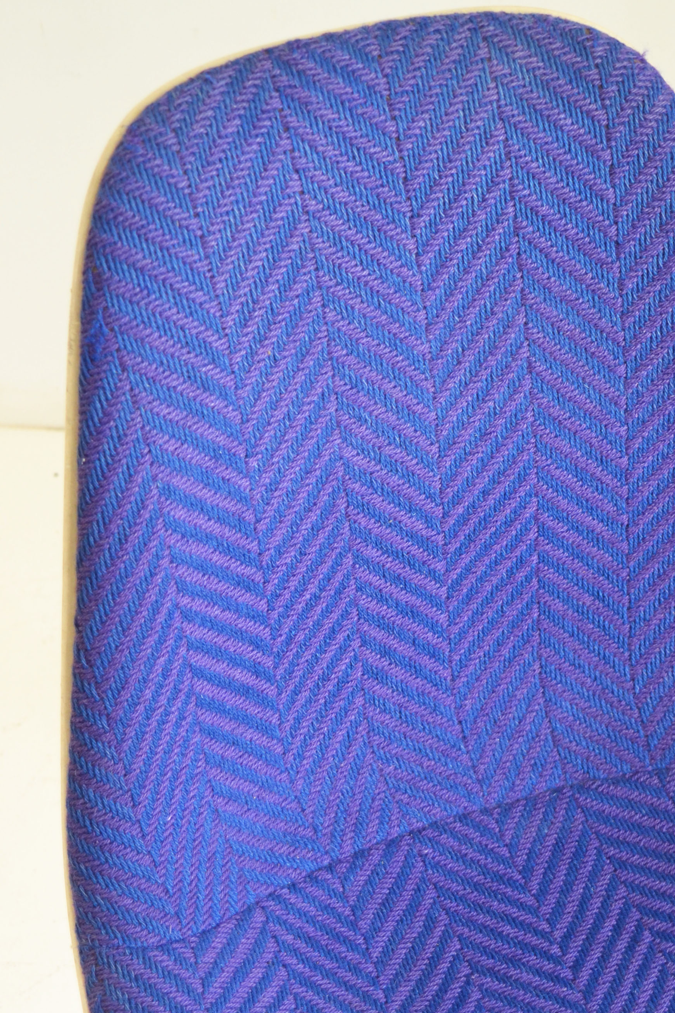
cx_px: 594
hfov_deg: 19.4
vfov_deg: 28.7
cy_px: 787
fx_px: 1941
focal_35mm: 69
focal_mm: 26
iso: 400
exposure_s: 1/30
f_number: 4
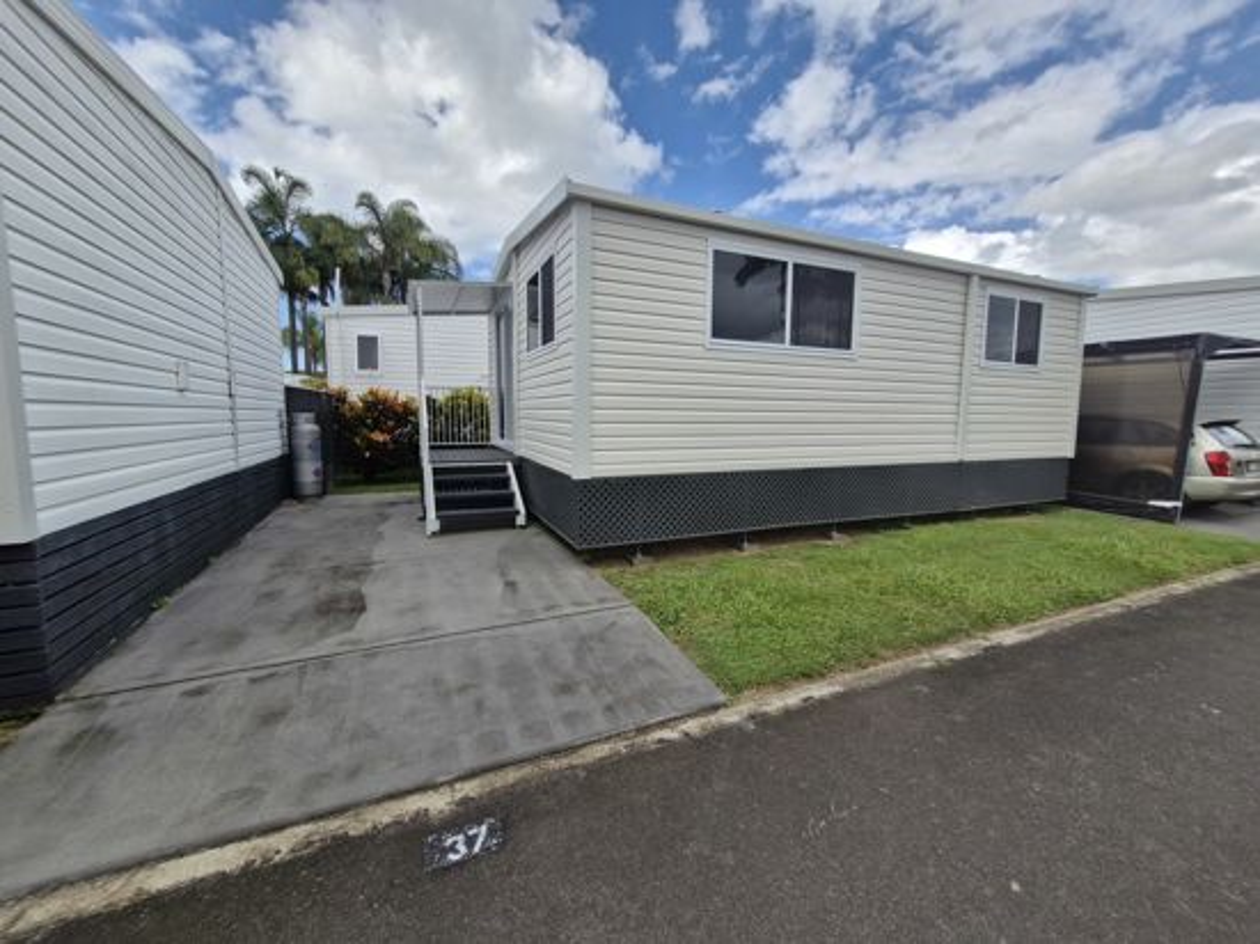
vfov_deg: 89.9
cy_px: 472
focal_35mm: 13
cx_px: 630
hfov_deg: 106.2
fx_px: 473
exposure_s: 1/1208
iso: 50
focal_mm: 1.74
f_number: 2.2
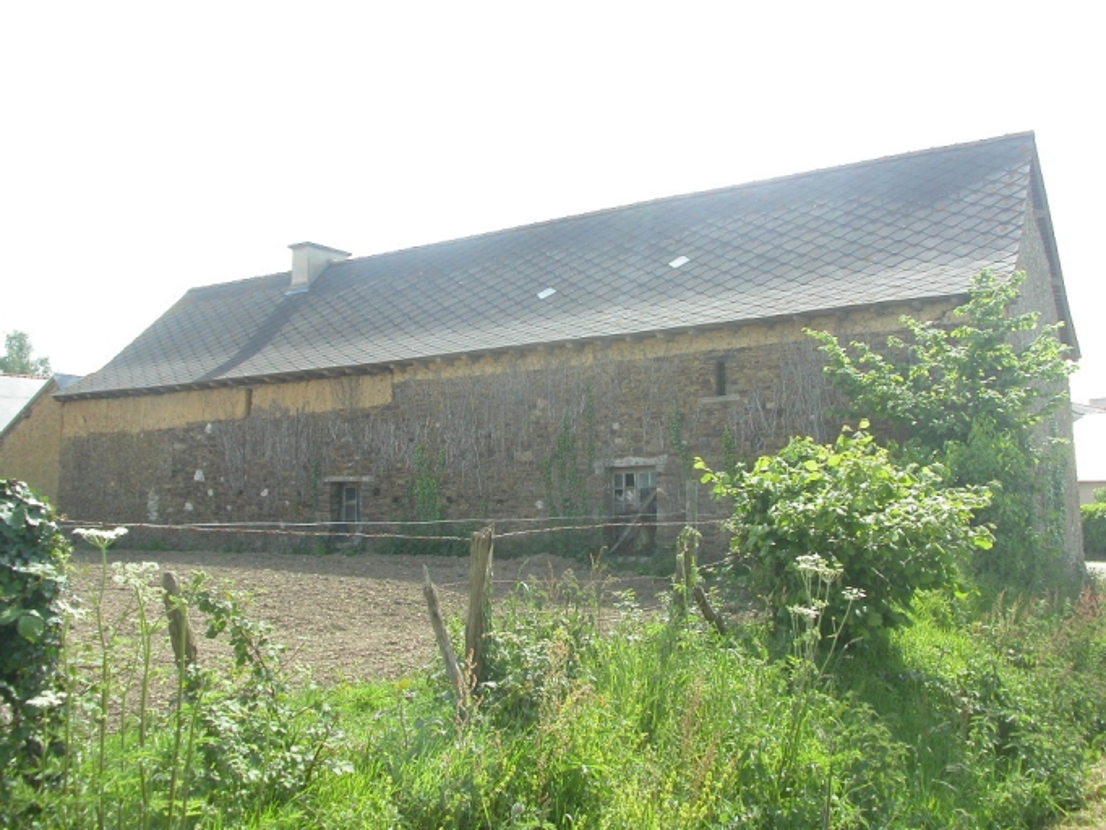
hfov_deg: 37.5
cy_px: 415
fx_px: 1630
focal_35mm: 51
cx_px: 553
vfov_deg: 28.6
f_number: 5.2
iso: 100
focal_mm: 10.7
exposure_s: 1/200
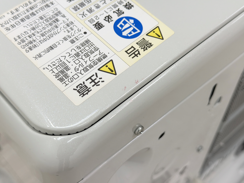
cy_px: 92
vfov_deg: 30.3
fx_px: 338
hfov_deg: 39.7
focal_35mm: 48
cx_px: 122
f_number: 1.78
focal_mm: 6.76
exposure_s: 1/164
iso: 50
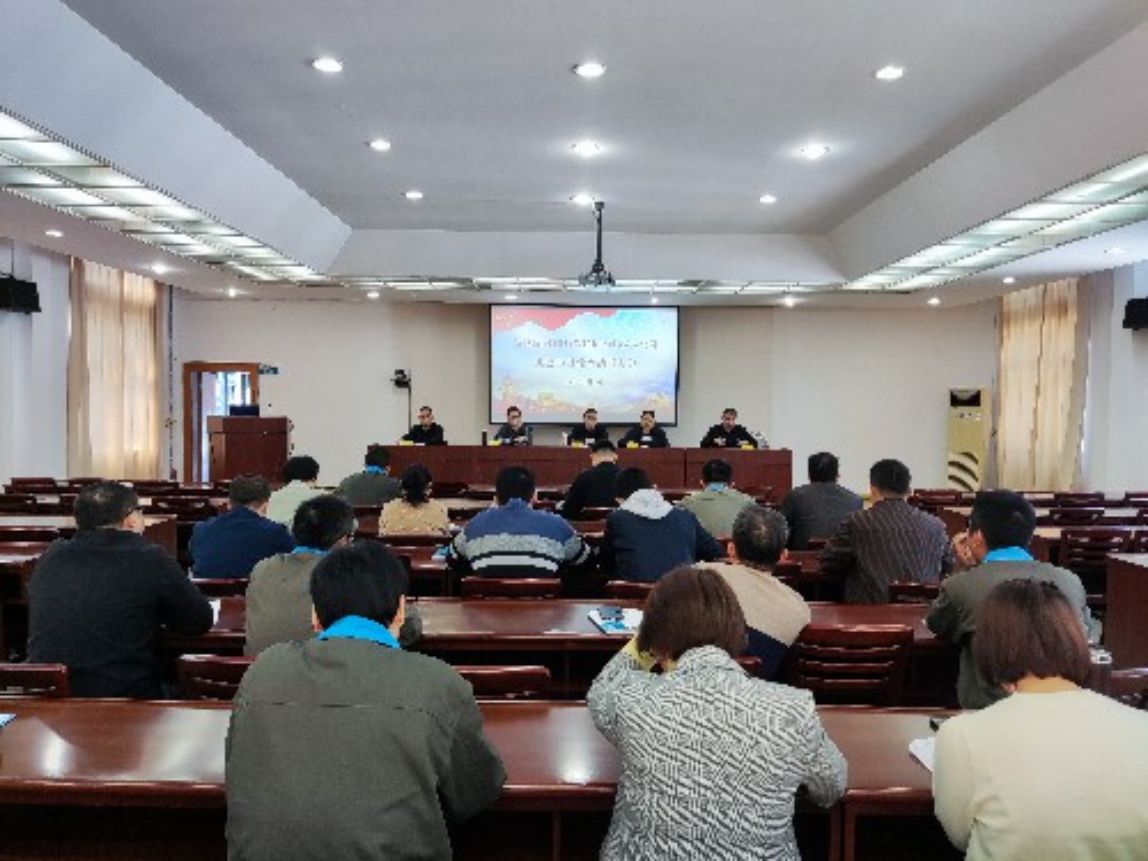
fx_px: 829
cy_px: 430
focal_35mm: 25
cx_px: 574
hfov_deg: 69.4
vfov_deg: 54.9
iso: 82
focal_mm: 4.71
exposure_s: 1/50
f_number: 1.79
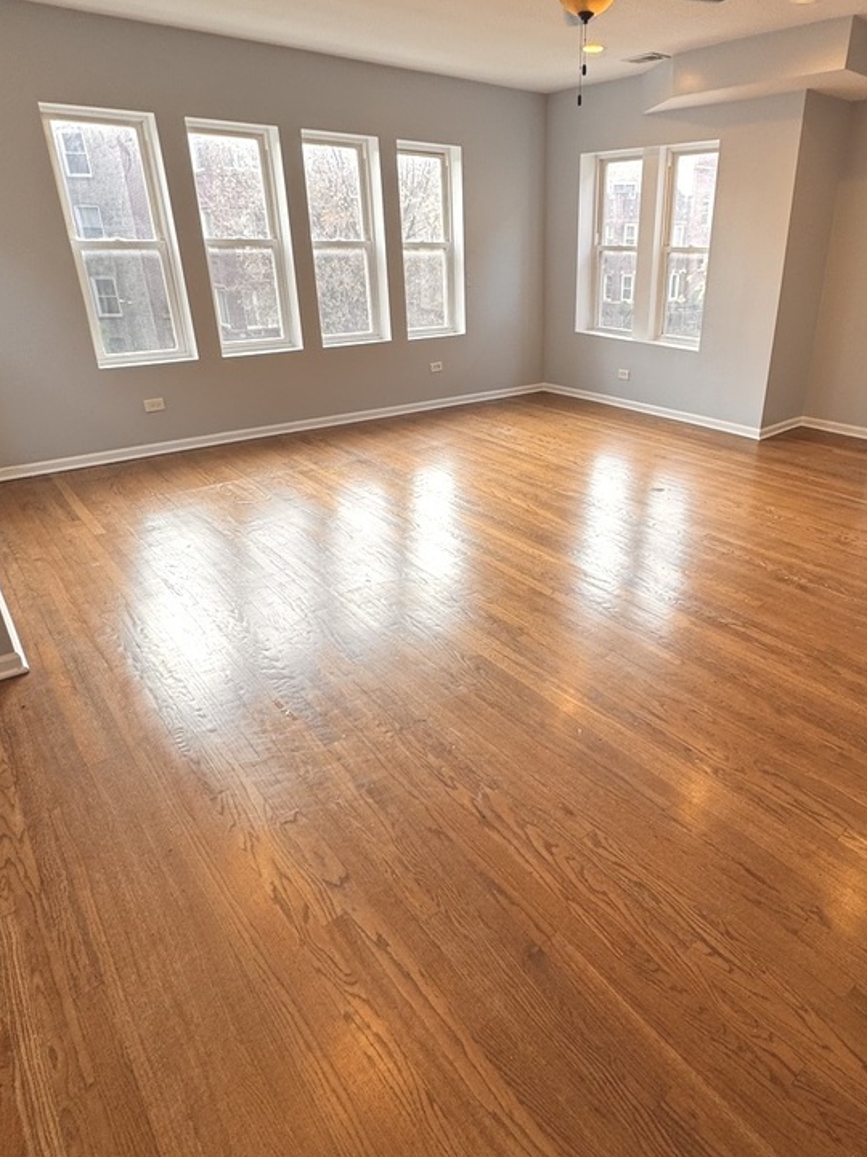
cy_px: 532
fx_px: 701
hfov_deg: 62.6
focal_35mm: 21
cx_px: 539
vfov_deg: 78.8
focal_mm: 2.22
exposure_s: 1/120
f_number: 2.2
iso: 64
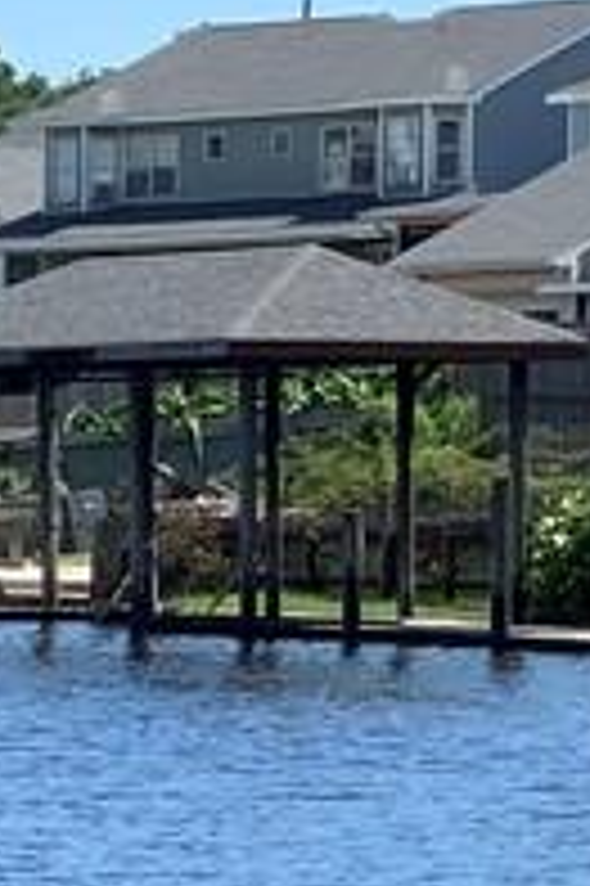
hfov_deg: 4.6
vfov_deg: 7.3
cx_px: -1261
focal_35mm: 281
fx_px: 6920
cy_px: 774
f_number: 2.4
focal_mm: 6
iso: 16
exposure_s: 1/1065
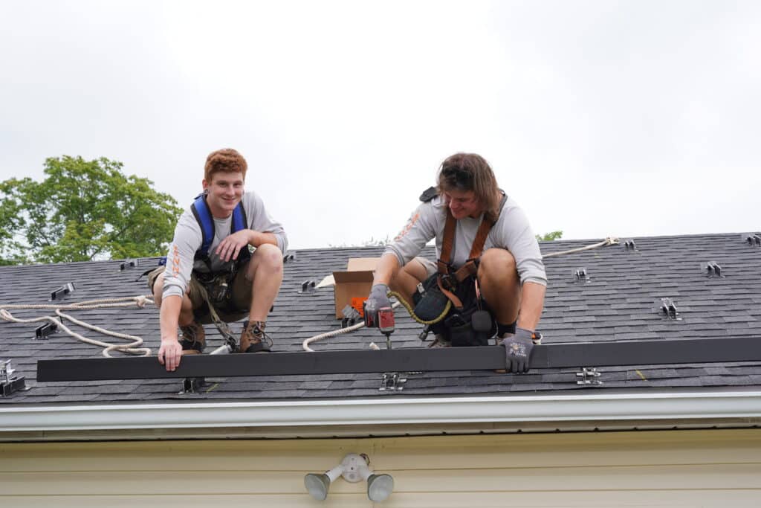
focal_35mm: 50
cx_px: 380
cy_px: 254
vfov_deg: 27.3
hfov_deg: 40.0
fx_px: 1046
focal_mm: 33
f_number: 5.6
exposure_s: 1/160
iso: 100
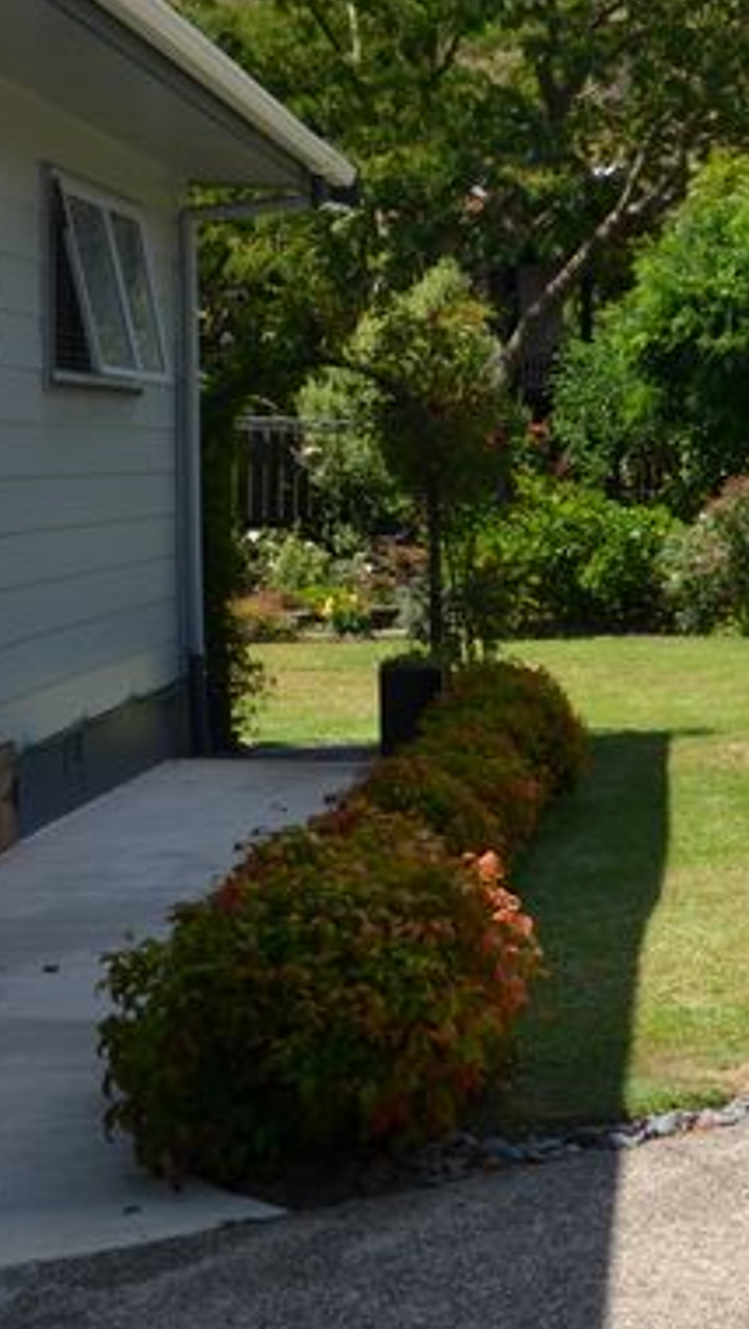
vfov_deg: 28.9
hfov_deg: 15.0
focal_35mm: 73
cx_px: 1211
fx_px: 2577
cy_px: 532
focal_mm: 23
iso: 100
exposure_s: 1/250
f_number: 8
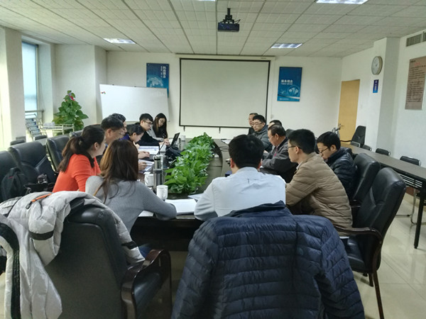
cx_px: 213
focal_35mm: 28
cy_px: 160
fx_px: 345
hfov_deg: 63.4
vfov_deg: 49.7
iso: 420
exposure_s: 1/33
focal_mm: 2.96
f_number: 2
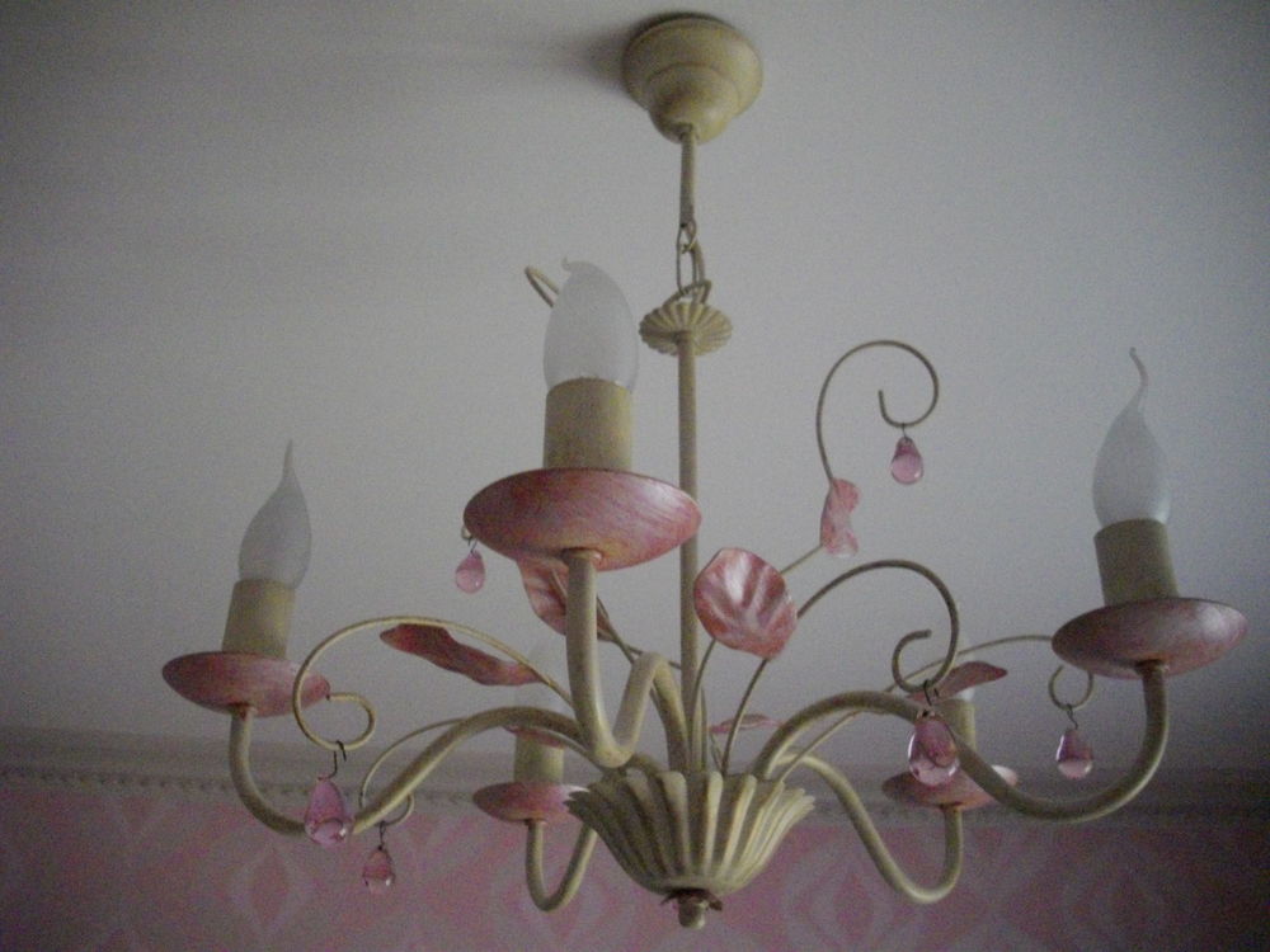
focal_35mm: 37
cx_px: 635
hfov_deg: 50.1
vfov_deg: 38.7
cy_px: 476
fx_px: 1357
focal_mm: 6.2
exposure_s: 1/50
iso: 800
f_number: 2.8
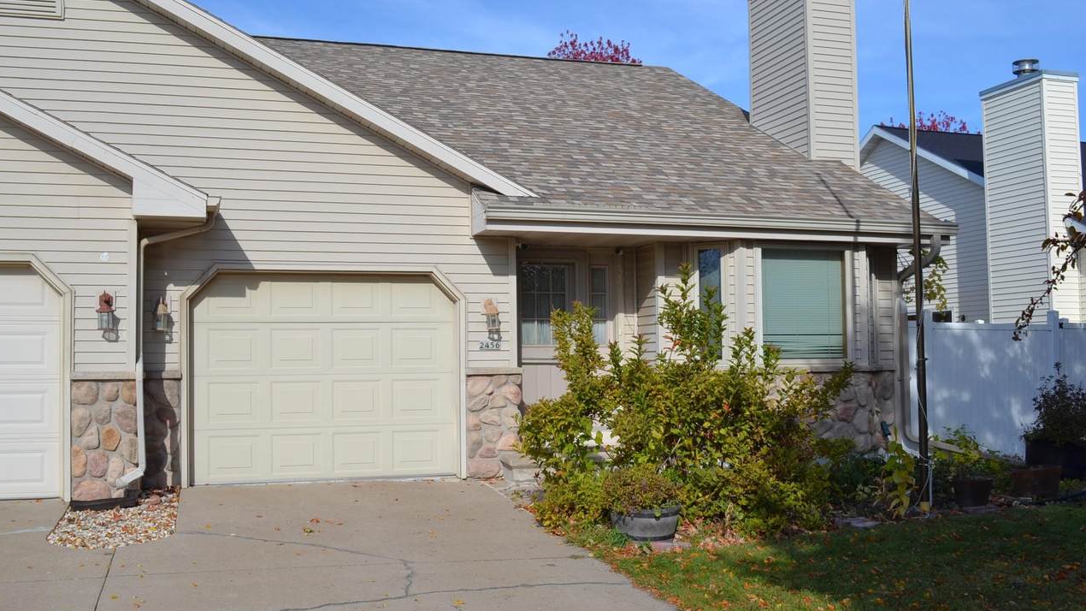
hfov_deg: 52.8
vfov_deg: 31.2
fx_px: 1094
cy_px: 322
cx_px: 540
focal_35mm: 38
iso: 100
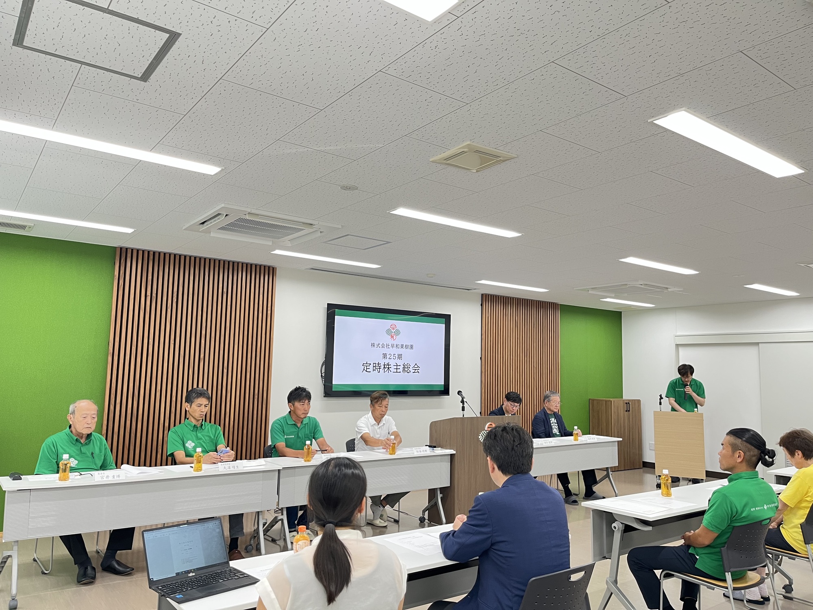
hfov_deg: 67.3
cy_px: 305
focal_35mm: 26
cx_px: 406
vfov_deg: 53.1
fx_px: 611
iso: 100
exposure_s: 1/60
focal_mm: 5.1
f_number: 1.6
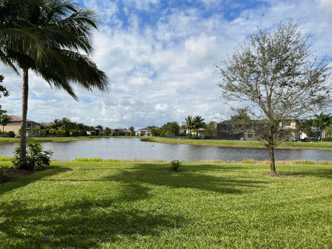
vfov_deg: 53.1
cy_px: 124
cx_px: 166
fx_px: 249
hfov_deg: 67.3
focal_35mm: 26
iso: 50
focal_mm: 5.7
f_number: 1.5
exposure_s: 1/2632
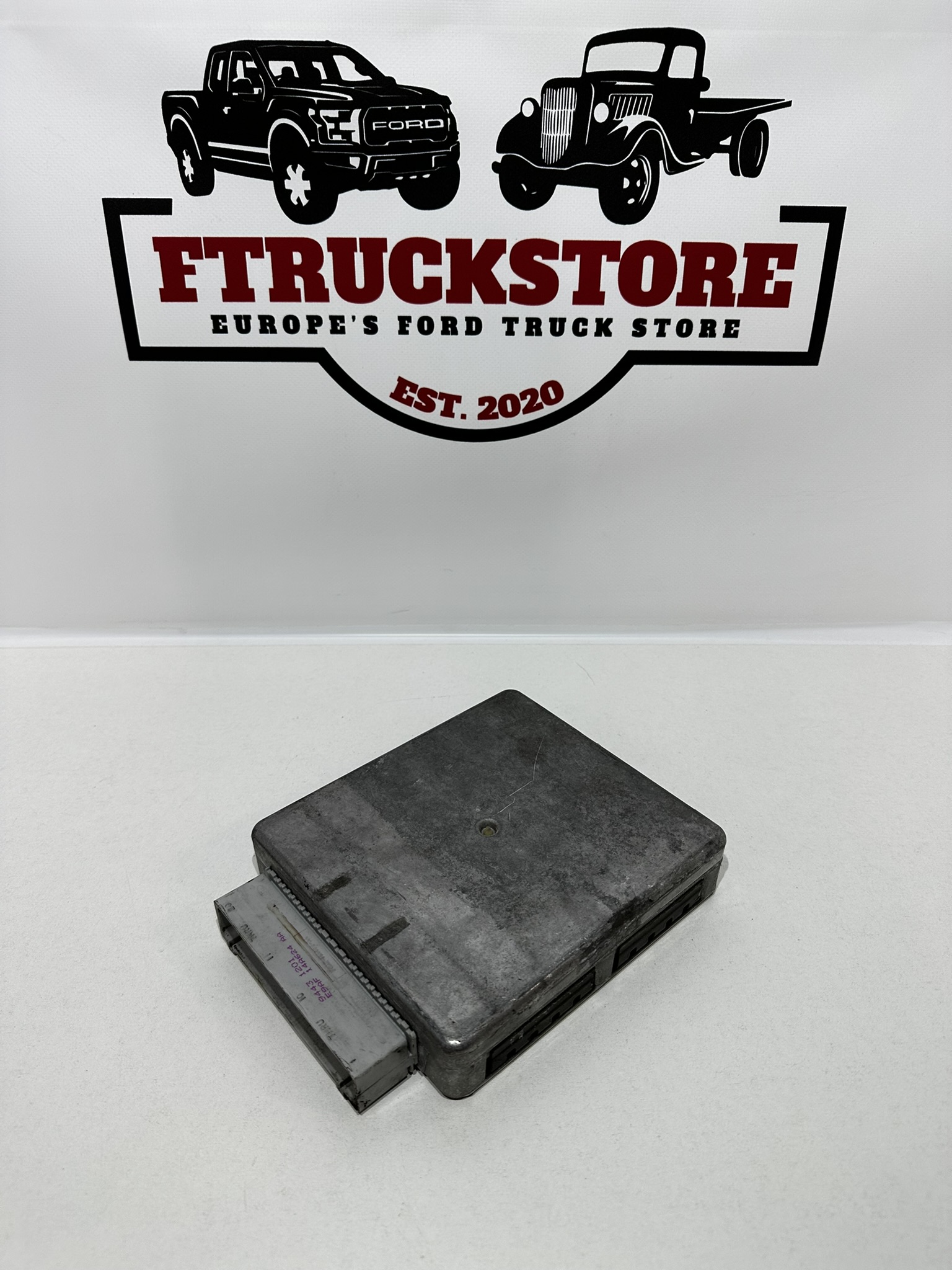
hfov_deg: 56.8
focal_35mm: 24
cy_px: 635
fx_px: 880
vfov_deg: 71.6
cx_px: 476
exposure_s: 1/100
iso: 80
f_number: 1.78
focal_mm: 6.86
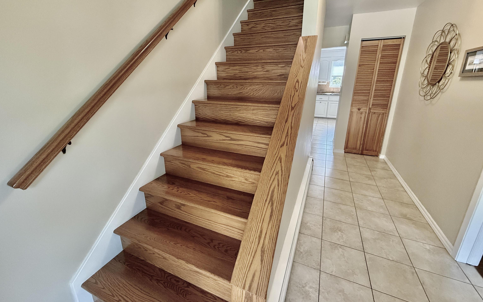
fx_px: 197
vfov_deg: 74.6
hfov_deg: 101.5
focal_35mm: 15
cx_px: 243
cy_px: 137
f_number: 2.2
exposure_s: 1/120
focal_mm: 2.22
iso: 500
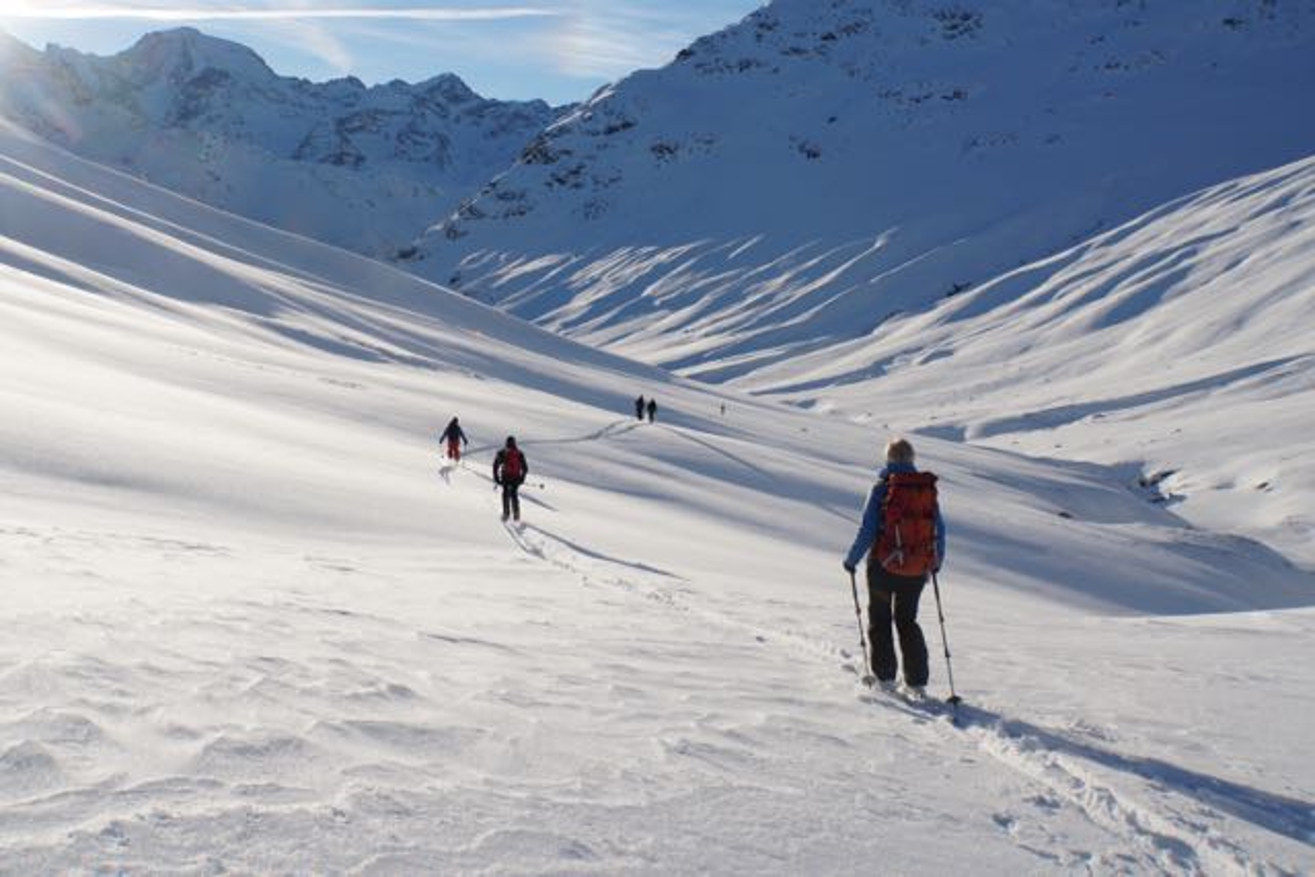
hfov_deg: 49.5
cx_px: 658
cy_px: 438
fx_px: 1425
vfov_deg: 34.2
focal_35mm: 39
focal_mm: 26
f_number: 11
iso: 100
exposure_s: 1/250
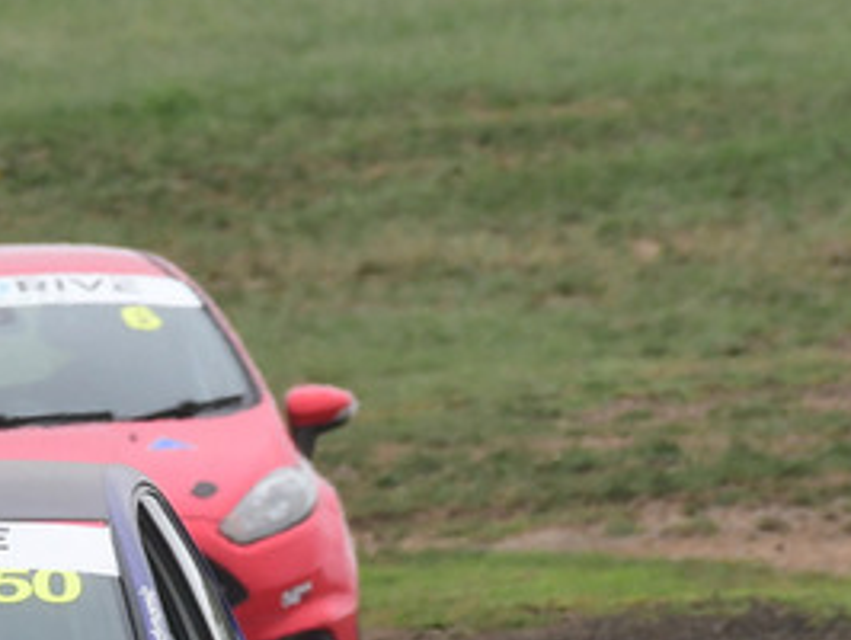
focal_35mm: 2167
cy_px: 496
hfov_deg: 0.9
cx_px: -134
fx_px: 53322
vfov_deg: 0.7
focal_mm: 500
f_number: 10
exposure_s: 1/640
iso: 640
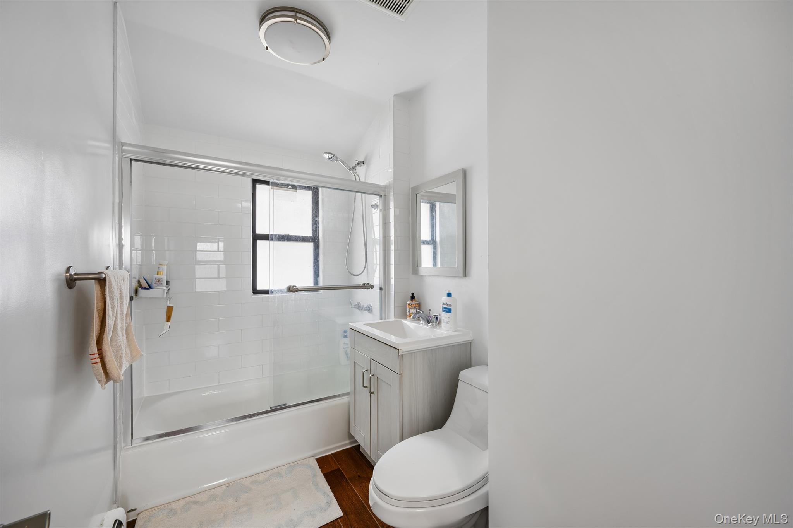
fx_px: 308
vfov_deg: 81.2
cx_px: 396
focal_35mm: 14
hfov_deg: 104.3
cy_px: 264
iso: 125
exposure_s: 1/4
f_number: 9
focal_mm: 14
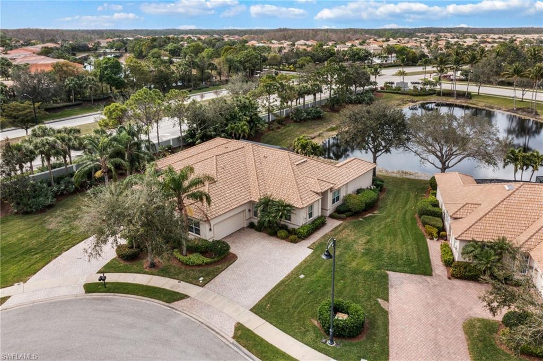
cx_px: 272
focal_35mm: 28
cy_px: 180
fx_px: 422
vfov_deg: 46.3
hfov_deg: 65.5
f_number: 10
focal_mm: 10.26
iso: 200
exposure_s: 1/50
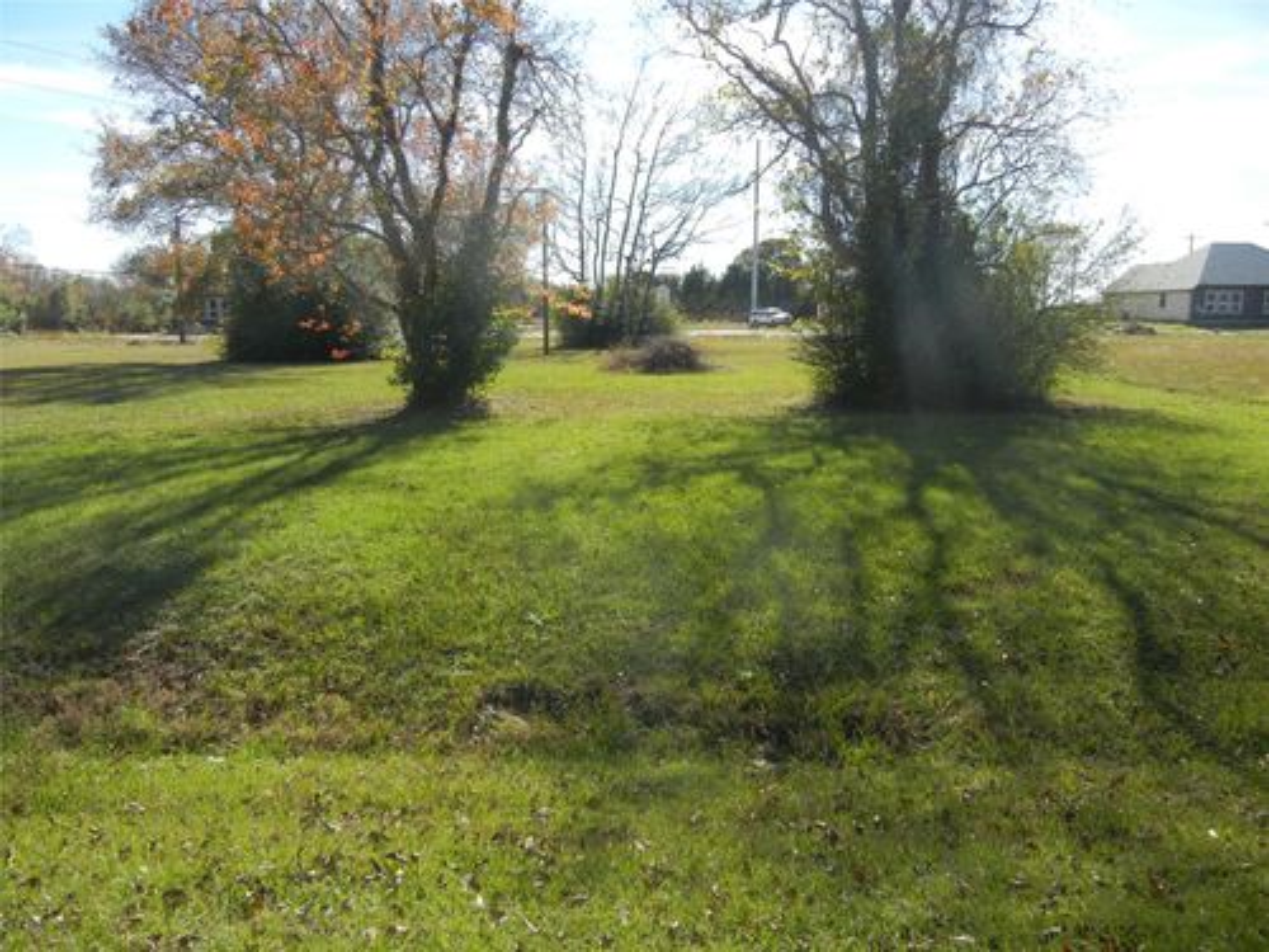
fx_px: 1100
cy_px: 476
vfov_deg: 46.8
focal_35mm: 30
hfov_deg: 60.0
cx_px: 634
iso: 160
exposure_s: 1/903
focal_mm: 5.4
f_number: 3.5
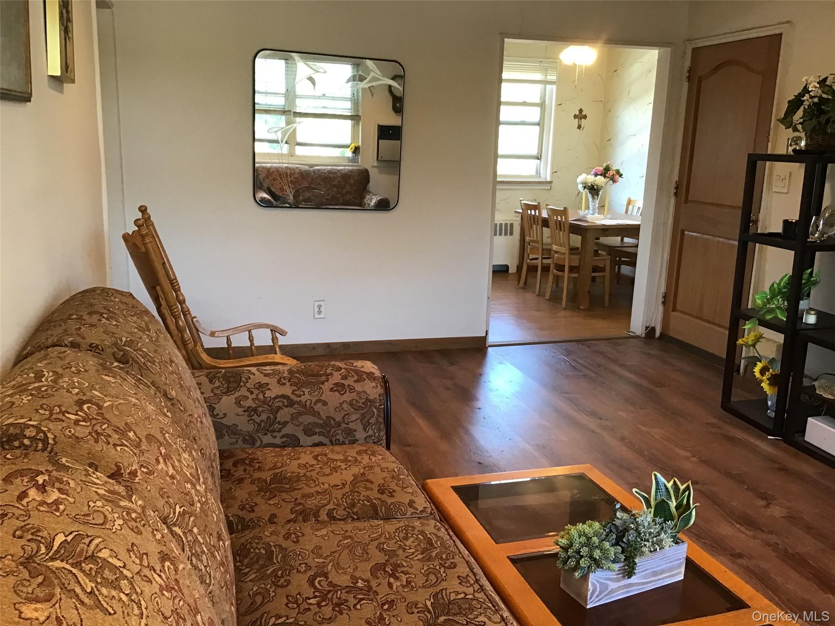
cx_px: 418
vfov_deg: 45.4
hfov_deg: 58.4
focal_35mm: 31
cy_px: 313
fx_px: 748
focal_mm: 3.3
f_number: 2.4
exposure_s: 1/30
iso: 100
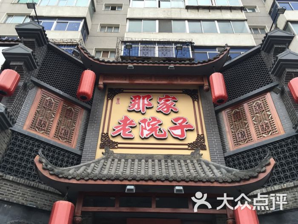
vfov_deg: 48.2
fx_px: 250
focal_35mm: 29
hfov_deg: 61.7
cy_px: 112
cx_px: 149
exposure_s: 1/100
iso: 40
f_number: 2.2
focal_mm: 4.15
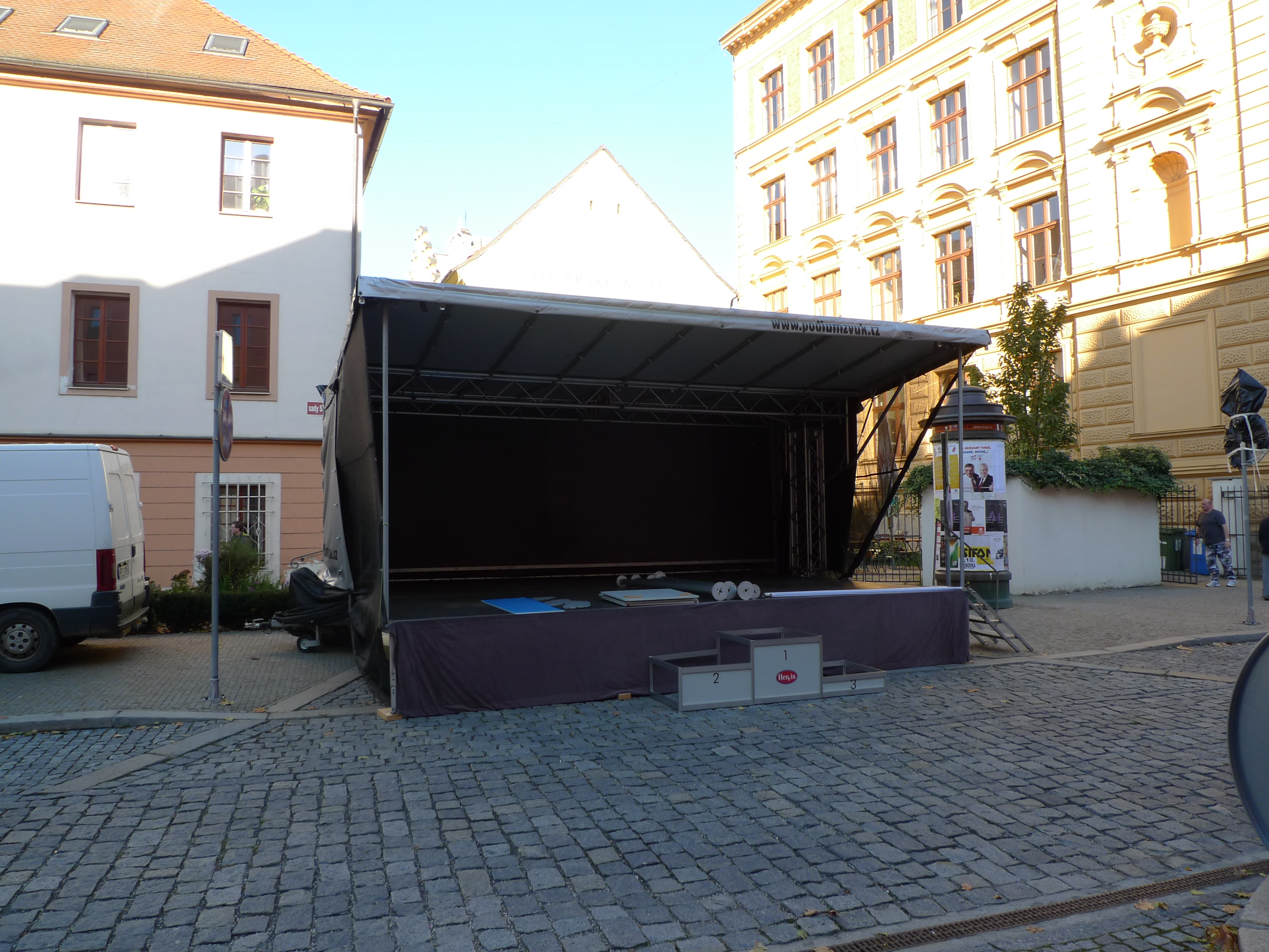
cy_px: 476
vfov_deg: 56.8
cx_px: 634
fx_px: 880
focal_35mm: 24
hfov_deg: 71.6
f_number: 5.6
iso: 80
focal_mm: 5.1
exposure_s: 1/80
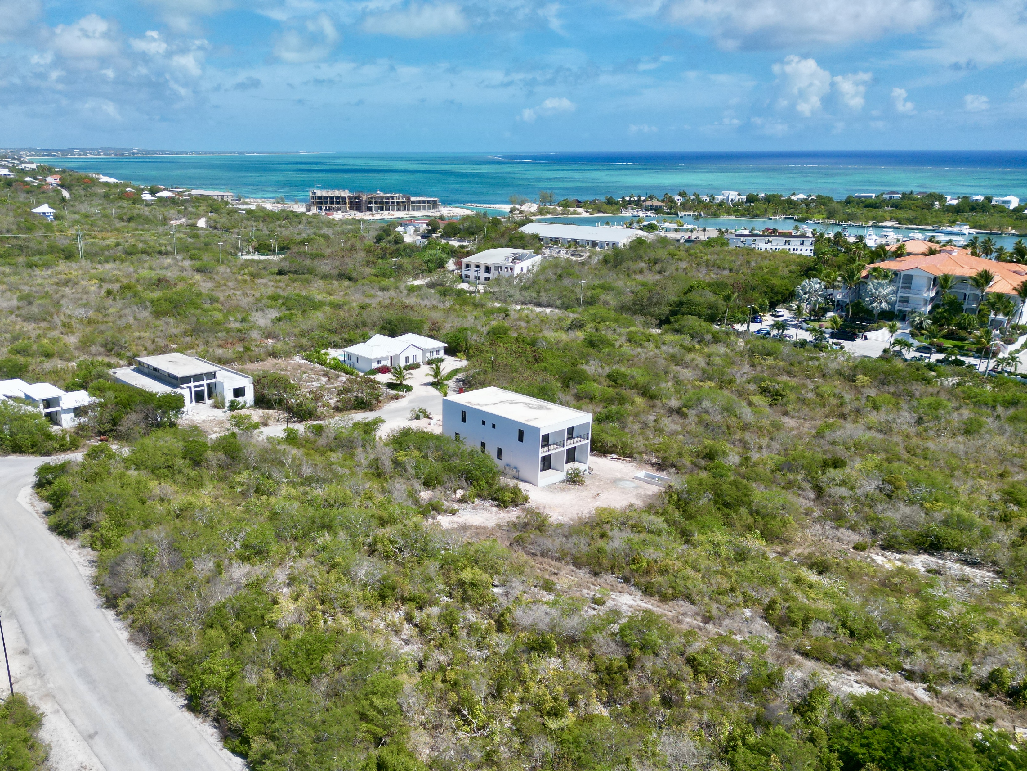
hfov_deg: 69.4
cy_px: 397
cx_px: 505
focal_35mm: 25
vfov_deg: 54.9
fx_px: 742
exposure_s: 1/4000
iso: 140
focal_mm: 6.72
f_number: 1.7
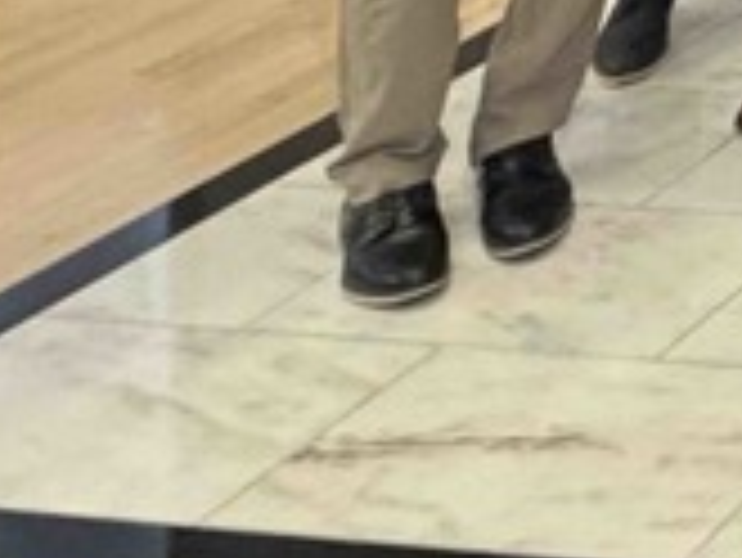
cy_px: -922
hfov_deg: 13.2
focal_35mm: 85
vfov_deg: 12.2
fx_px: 1823
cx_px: 1983
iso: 320
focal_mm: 2.22
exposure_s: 1/63
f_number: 2.2
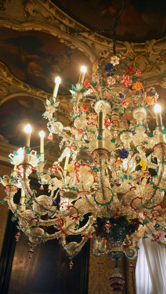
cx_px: 114
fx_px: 266
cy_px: 156
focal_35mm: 34
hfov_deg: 34.2
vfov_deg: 58.0
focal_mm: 14
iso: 800
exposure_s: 1/20
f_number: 3.5
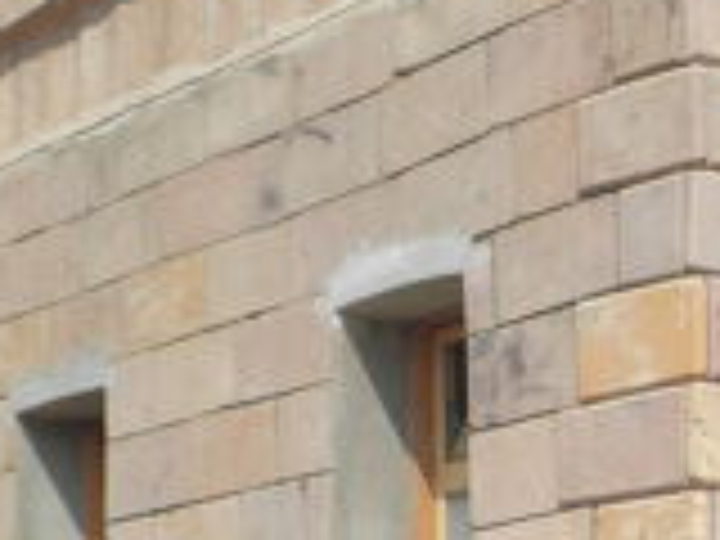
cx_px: 801
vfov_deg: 11.5
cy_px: 668
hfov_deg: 15.2
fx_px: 2621
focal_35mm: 126
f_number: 8.2
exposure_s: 1/160
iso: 64
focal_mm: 5.5
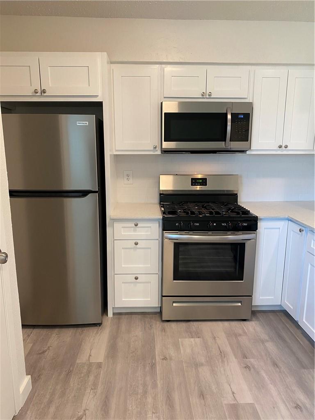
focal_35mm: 26
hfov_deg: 53.1
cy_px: 210
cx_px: 158
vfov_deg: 67.3
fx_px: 315
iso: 100
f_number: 1.8
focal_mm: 4.25
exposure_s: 1/60
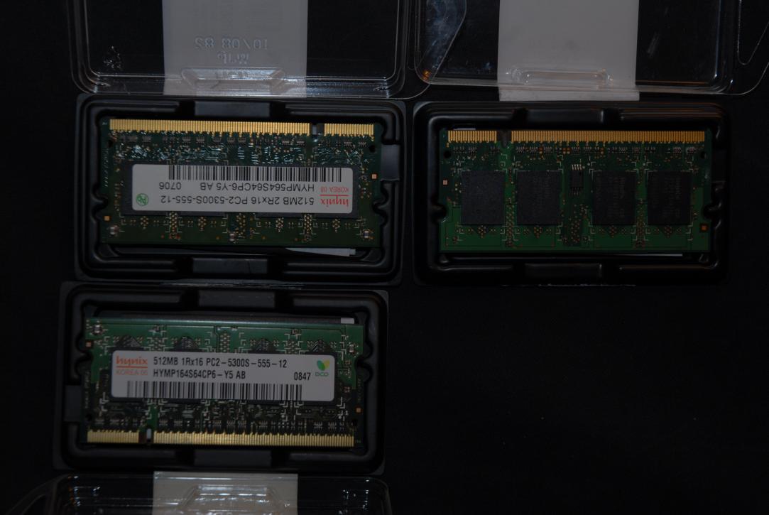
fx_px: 1668
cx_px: 384
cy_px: 258
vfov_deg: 17.5
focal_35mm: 78
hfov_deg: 26.0
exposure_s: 1/60
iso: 200
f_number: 7.1
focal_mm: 52
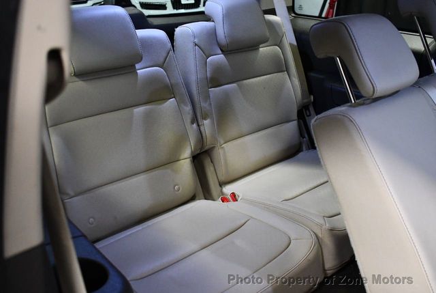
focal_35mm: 36
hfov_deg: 53.1
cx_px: 218
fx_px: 437
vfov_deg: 37.0
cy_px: 146
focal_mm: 18
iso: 3200
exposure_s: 1/80
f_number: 3.5
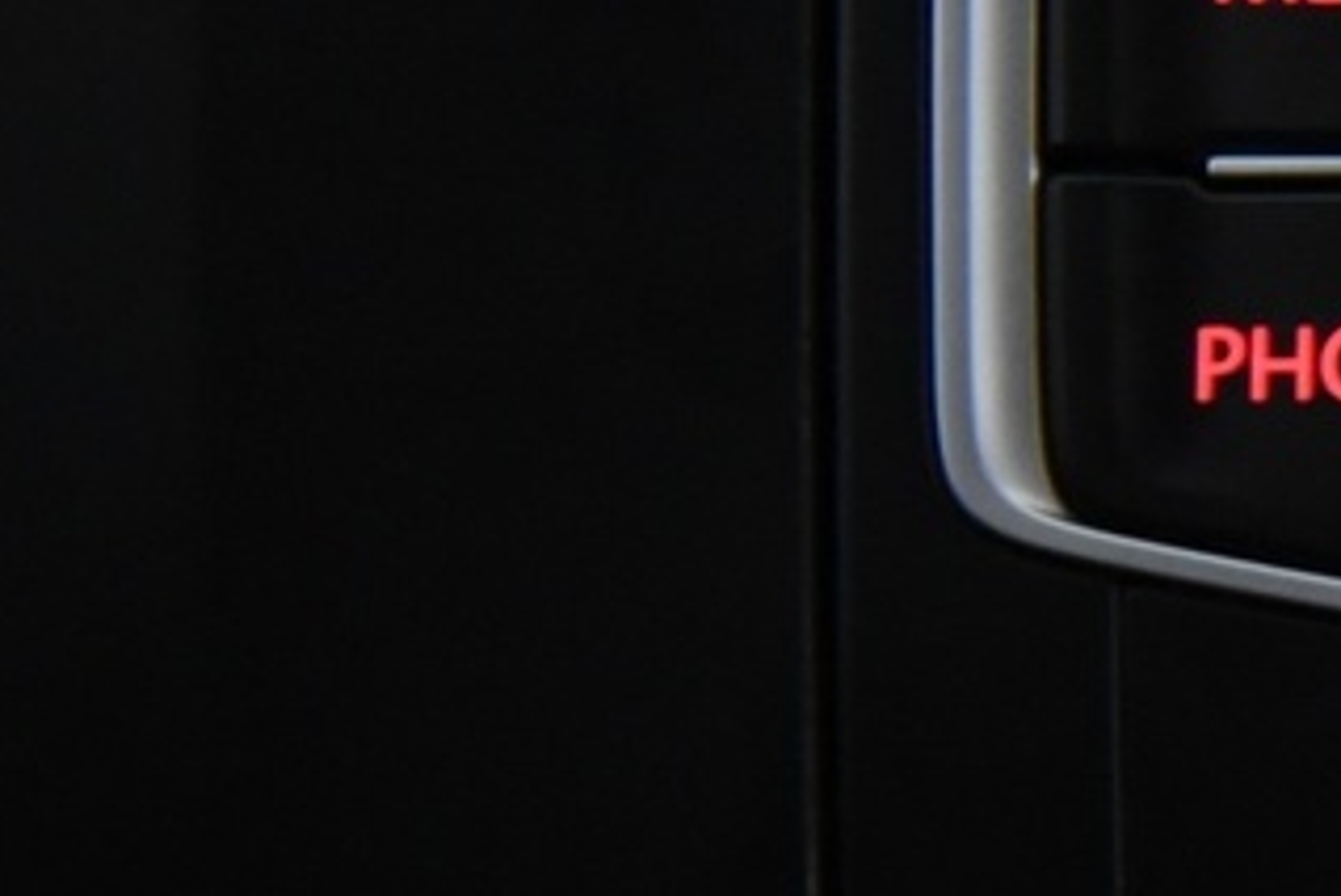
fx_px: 9465
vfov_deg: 5.4
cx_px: 3371
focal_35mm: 254
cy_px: 517
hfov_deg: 7.5
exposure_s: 1/50
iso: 4000
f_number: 4
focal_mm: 50
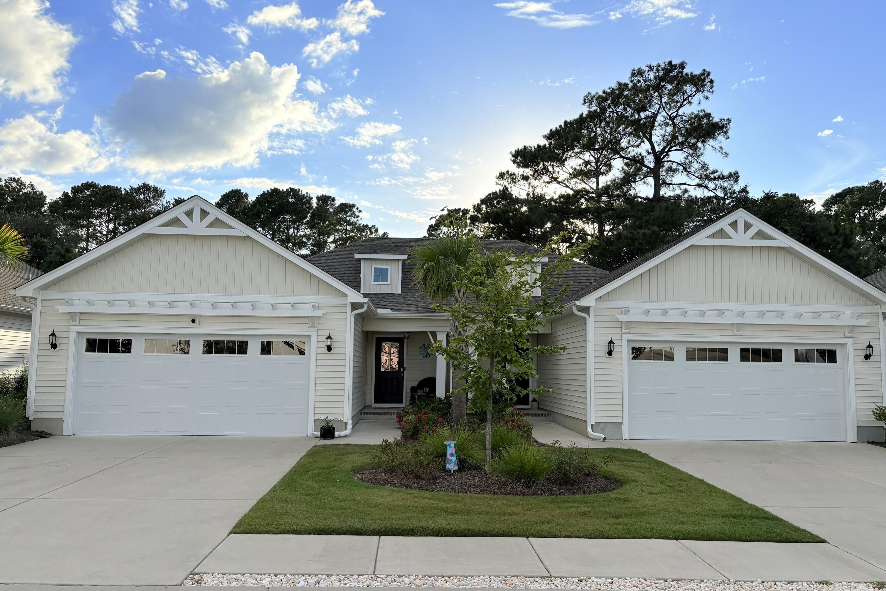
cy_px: 305
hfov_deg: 65.5
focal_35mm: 28
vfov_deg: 46.4
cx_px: 448
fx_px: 689
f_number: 1.6
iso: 50
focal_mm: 5.96
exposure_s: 1/3831
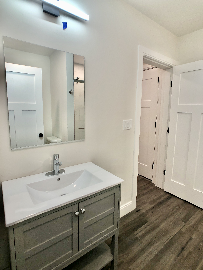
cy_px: 135
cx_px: 102
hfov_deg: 49.7
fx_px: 219
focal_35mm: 28
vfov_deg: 63.4
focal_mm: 3.99
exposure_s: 1/30
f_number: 1.8
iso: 25
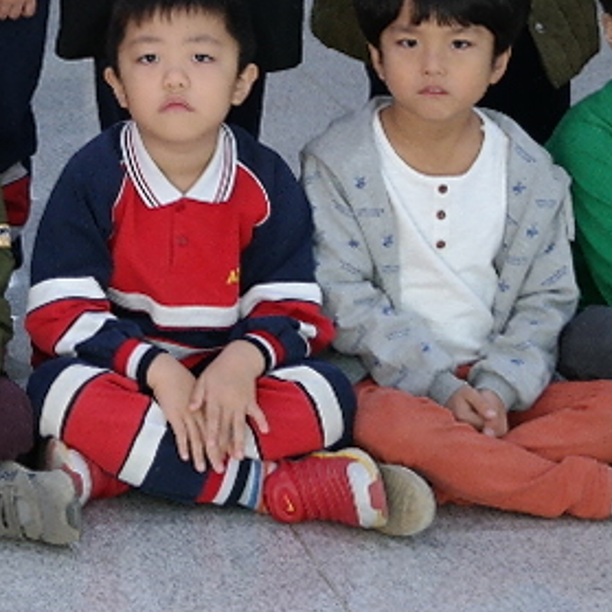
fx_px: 3160
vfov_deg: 10.7
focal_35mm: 158
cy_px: -279
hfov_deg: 10.8
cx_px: -222
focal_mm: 20
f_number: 3.5
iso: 400
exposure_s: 1/40
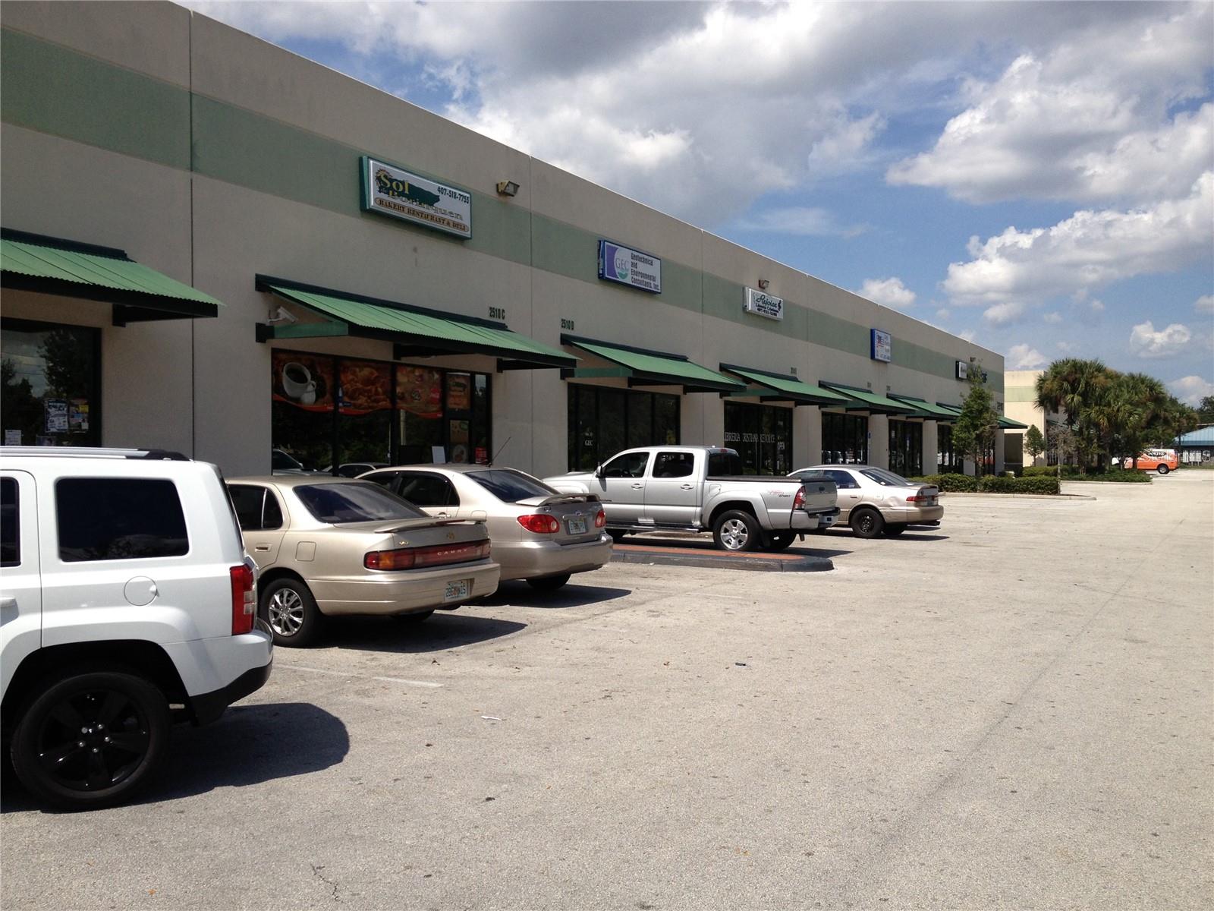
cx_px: 607
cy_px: 456
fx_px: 1227
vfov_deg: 40.7
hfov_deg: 52.6
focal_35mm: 35
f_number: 2.4
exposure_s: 1/2513
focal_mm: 4.28
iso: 50
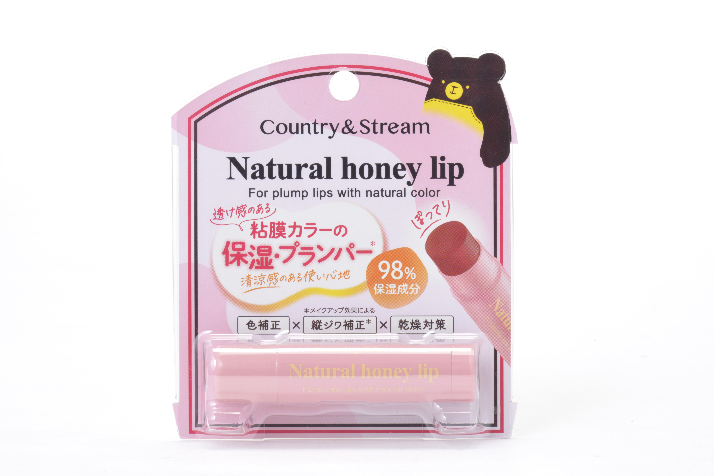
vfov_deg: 7.9
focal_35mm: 175
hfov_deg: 11.7
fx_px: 3472
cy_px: 238
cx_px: 357
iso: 125
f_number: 25
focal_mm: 175
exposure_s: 1/160
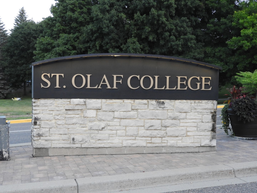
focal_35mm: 40
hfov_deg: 46.8
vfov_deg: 36.0
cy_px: 96
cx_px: 128
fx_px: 297
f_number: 3.8
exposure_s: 1/30
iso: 360
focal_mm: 7.2
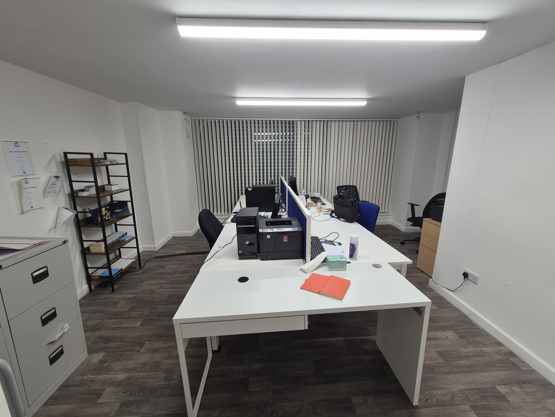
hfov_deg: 106.2
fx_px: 208
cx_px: 278
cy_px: 208
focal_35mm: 13
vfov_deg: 89.9
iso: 80
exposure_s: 1/100
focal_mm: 2.2
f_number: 2.2
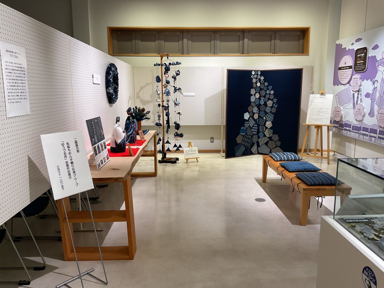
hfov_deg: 61.7
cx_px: 192
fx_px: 322
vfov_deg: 48.2
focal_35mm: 29
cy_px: 144
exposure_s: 1/60
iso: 64
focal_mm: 3
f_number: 1.8
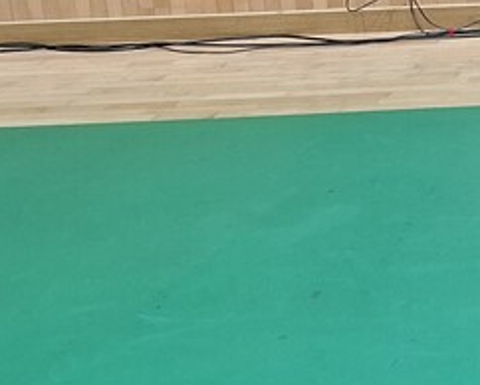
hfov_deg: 17.6
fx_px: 1265
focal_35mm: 89
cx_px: 849
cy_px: -151
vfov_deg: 16.1
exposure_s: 1/100
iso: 320
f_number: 1.8
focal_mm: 5.54
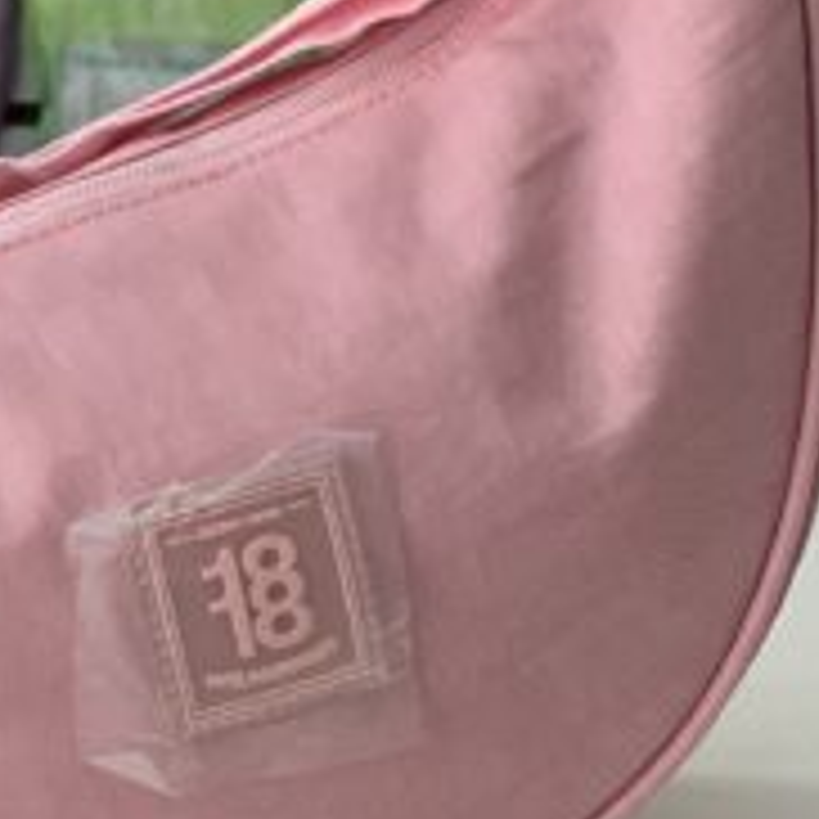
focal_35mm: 199
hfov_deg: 8.8
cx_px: 45
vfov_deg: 8.8
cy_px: 236
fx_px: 5327
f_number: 2.8
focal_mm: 9
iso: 100
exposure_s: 1/121
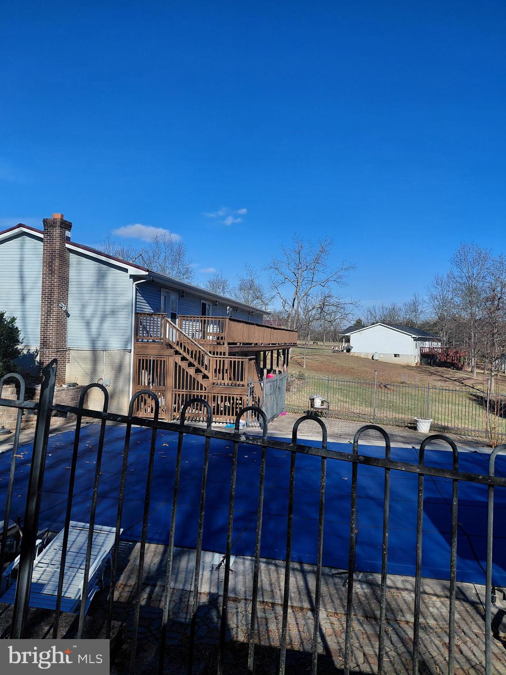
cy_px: 338
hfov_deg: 54.9
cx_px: 253
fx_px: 487
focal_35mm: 25
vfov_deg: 69.4
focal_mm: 4.69
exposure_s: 1/3876
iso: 50
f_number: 1.8
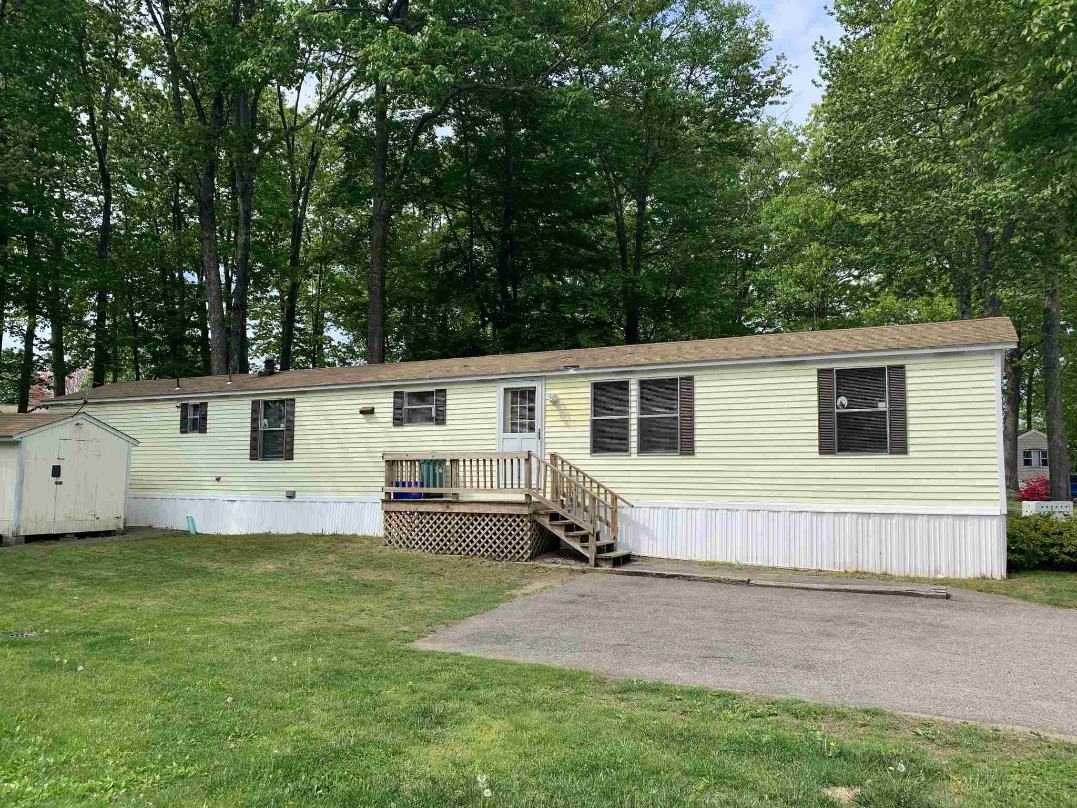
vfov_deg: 53.1
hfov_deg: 67.3
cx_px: 538
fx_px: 809
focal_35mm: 26
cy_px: 404
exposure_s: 1/1689
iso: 25
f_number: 1.8
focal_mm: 4.25
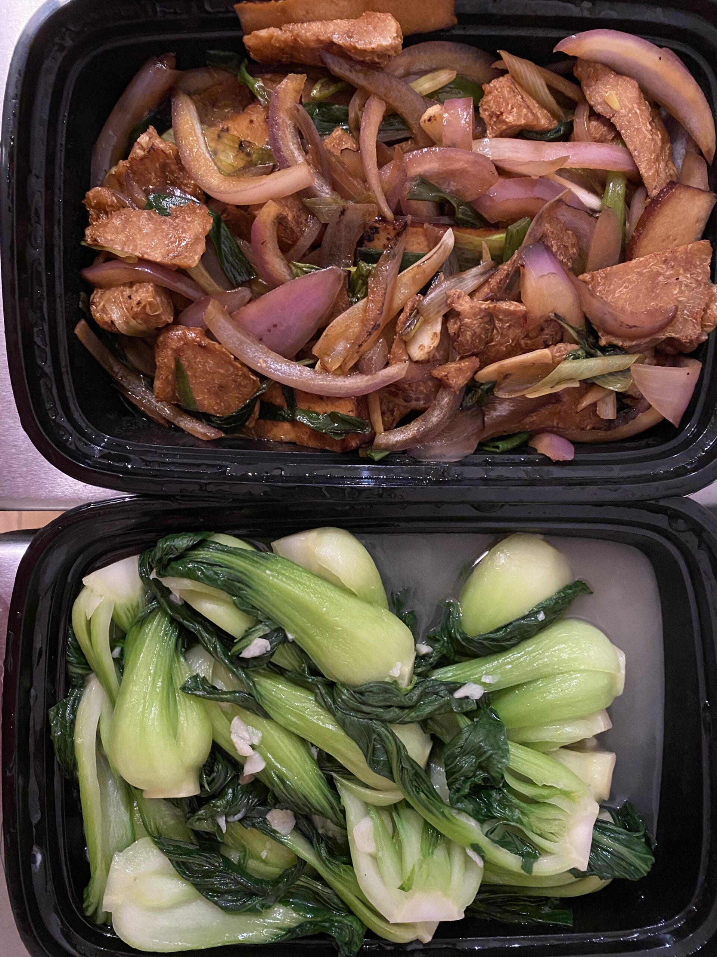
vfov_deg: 67.3
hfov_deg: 53.1
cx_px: 358
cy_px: 478
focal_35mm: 26
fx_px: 718
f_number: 1.8
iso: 800
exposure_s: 1/30
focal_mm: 4.25
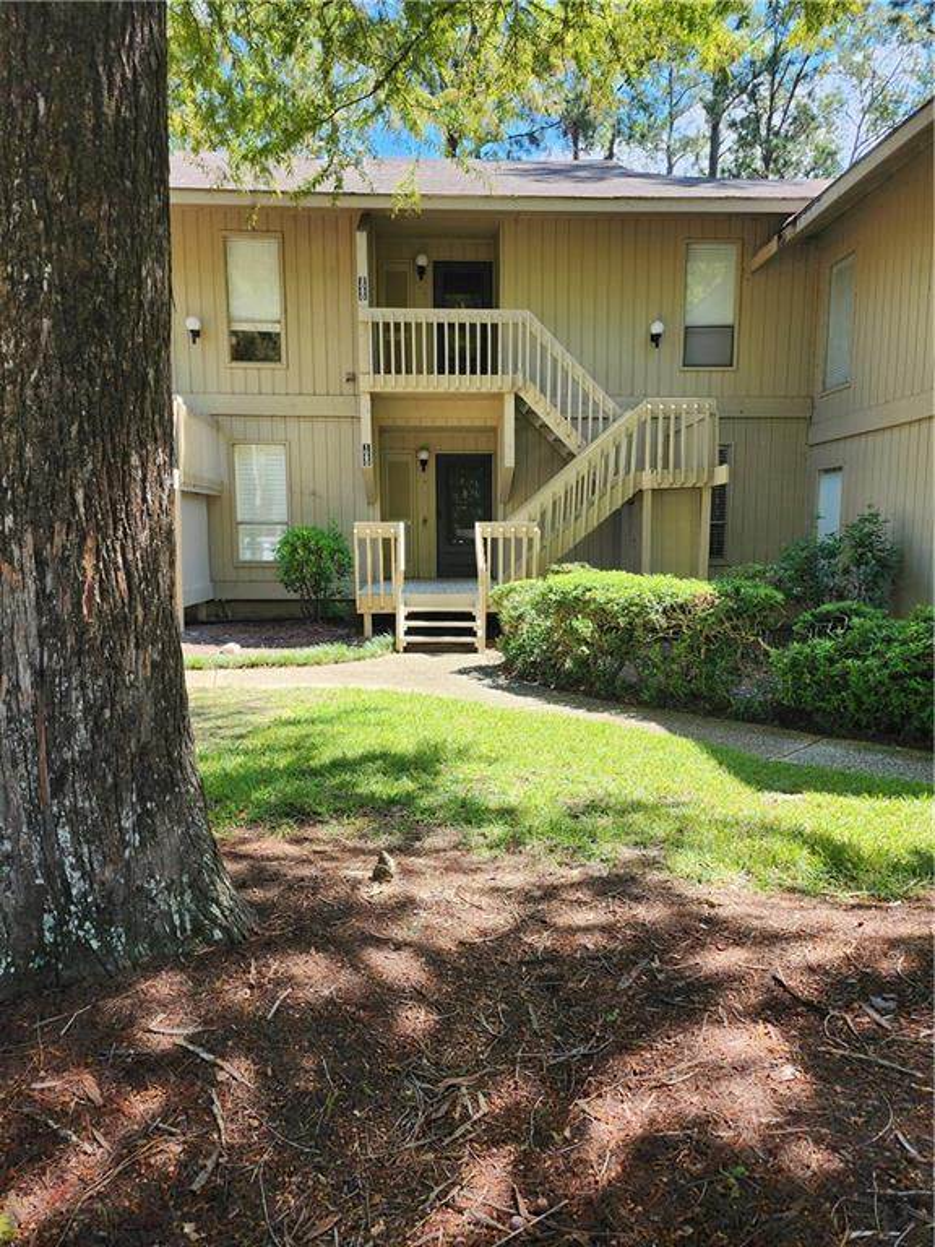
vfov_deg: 73.9
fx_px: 828
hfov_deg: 58.9
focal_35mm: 23
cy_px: 624
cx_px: 468
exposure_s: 1/180
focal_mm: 6.4
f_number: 1.8
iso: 16
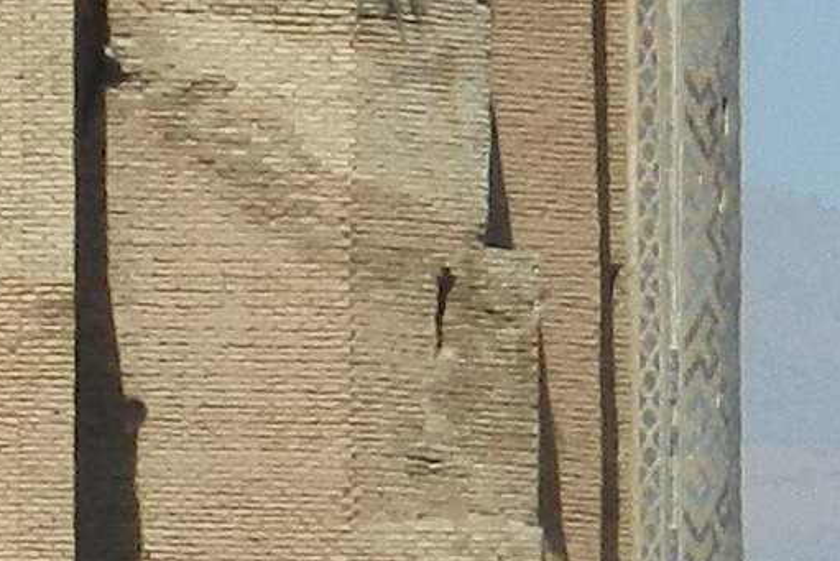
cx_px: -1498
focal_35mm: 1343
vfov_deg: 1.0
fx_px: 31344
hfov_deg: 1.5
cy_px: 322
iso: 160
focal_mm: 29.7
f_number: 5.3
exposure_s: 1/1250
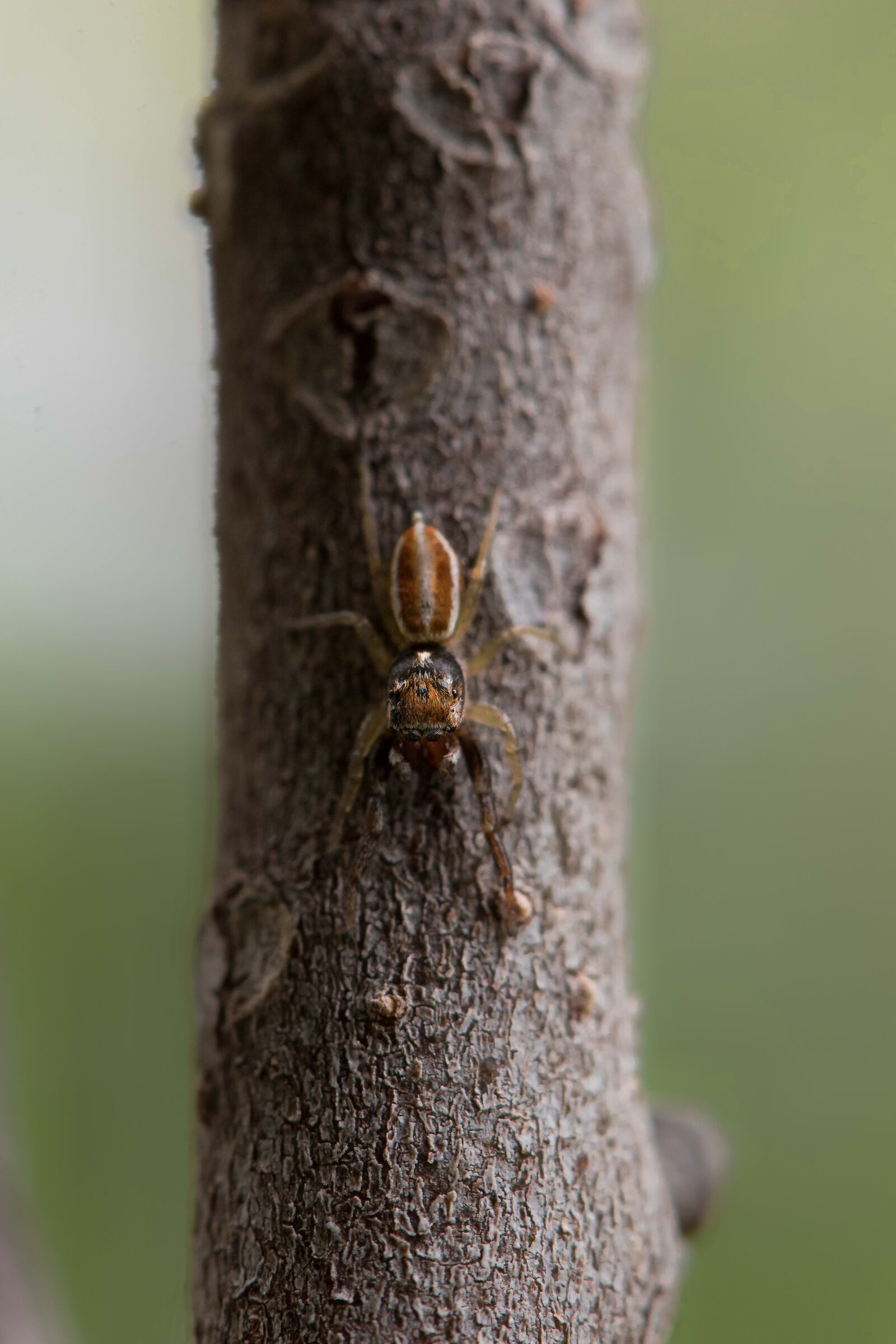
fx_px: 5880
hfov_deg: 8.7
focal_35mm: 158
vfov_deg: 13.0
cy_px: 672
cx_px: 448
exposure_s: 1/160
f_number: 10
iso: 640
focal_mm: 105
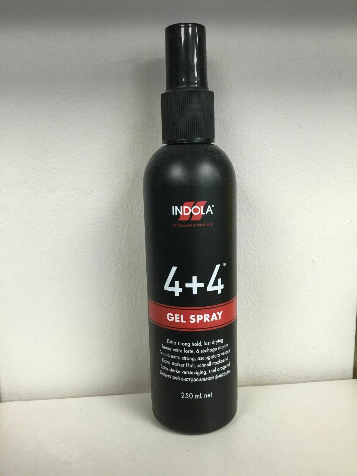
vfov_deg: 58.4
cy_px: 238
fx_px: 426
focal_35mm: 31
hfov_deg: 45.4
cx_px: 178
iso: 50
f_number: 2.4
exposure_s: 1/33
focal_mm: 3.3
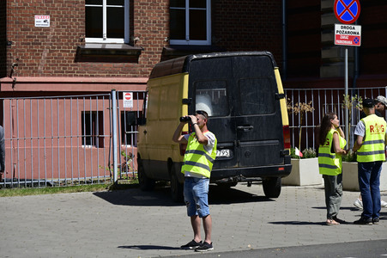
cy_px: 129
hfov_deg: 13.7
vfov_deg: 9.1
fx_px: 1611
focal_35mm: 150
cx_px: 194
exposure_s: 1/250
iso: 100
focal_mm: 150
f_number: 9
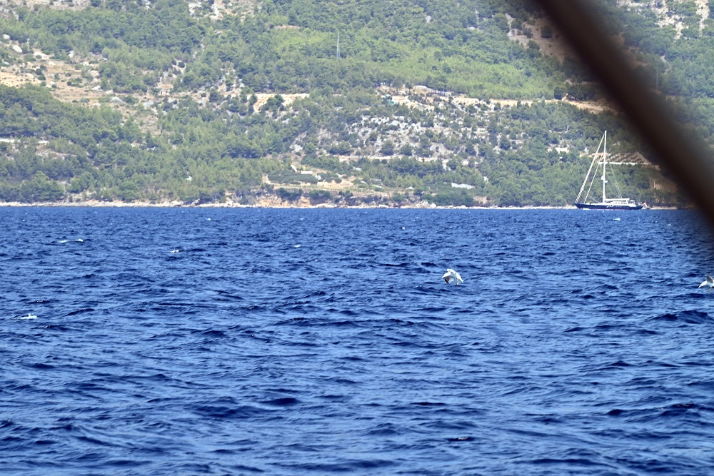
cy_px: 238
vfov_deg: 5.3
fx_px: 5157
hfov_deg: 7.9
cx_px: 357
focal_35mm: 260
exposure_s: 1/320
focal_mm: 260
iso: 450
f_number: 16
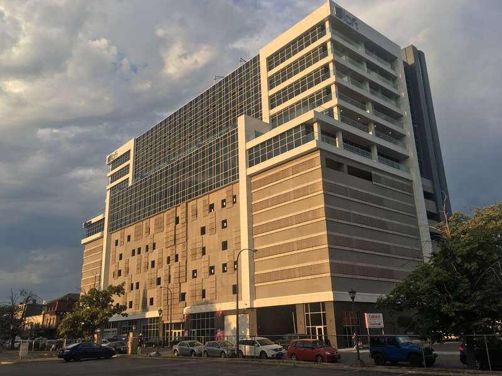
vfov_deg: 48.2
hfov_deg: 61.7
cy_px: 188
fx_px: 421
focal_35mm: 29
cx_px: 251
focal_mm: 4.15
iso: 25
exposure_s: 1/827
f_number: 2.2
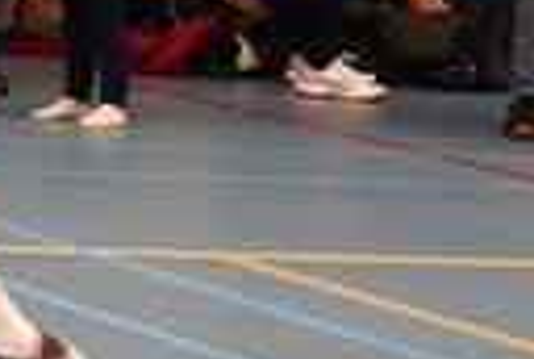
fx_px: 5561
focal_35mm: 374
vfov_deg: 3.7
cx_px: -1443
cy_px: -140
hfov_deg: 5.0
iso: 500
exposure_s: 1/50
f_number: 3.2
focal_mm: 17.55
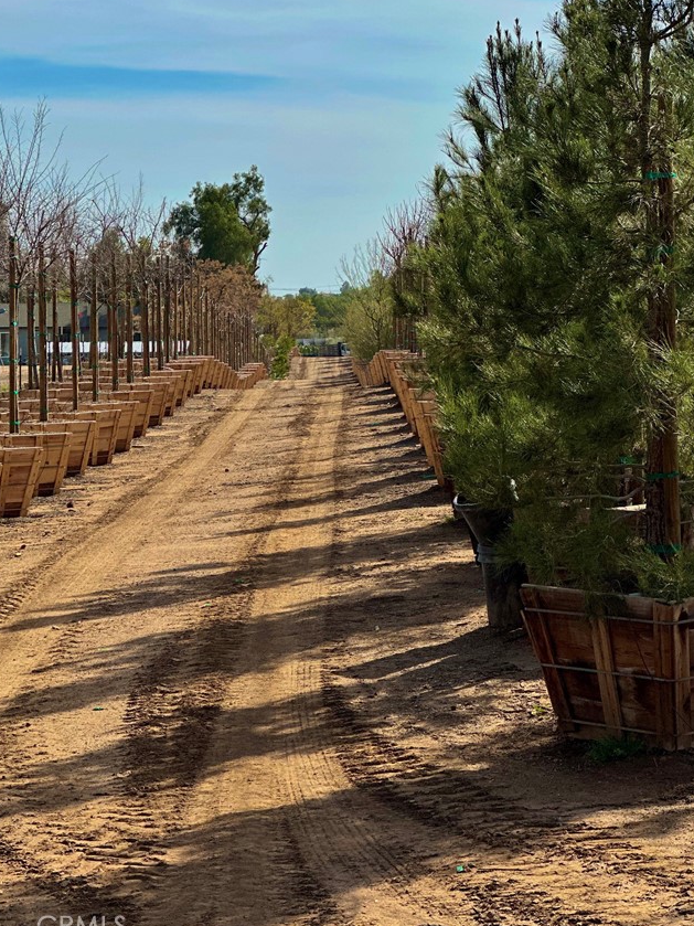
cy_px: 376
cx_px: 373
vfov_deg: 20.8
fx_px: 2513
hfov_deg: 15.7
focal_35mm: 94
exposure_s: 1/1783
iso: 32
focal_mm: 9
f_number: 2.8
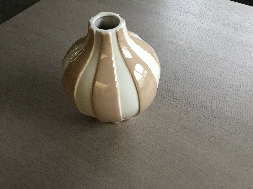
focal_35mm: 31
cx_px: 126
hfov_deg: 58.4
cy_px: 94
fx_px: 227
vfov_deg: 45.4
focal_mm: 3.3
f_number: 2.4
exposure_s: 1/20
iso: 250
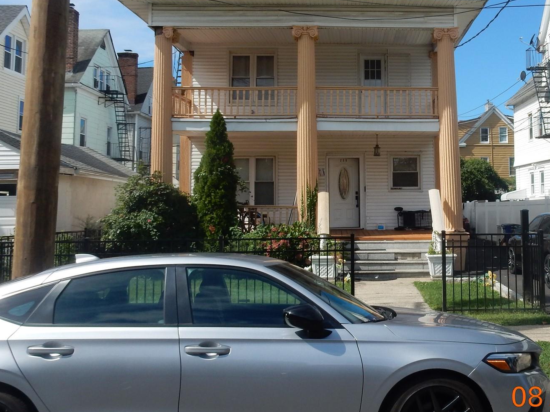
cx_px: 380
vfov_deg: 36.5
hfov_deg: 46.8
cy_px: 143
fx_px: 620
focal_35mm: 39
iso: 125
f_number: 4.5
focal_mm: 4.5
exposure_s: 1/800
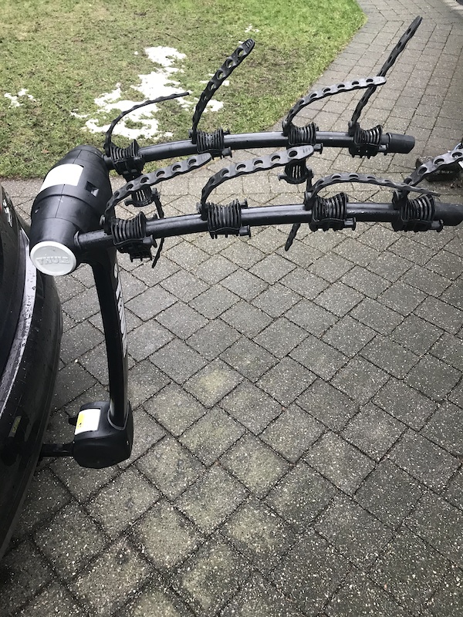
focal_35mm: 28
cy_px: 308
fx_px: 499
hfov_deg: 49.7
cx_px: 232
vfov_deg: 63.4
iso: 25
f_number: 1.8
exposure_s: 1/30
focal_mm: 3.99
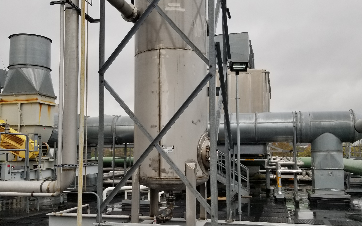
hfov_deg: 52.7
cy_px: 114
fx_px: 365
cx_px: 182
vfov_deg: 34.4
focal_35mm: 37
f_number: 1.7
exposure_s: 1/309
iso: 50
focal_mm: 4.3
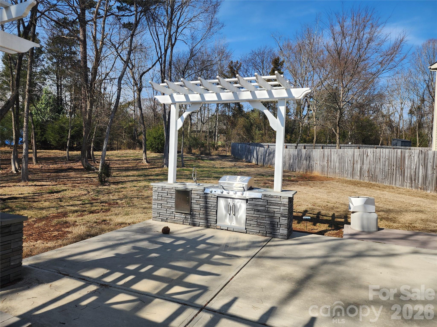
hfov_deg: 73.9
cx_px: 218
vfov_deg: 58.9
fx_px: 290
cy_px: 164
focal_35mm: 23
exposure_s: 1/1041
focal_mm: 6.4
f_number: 1.8
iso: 12
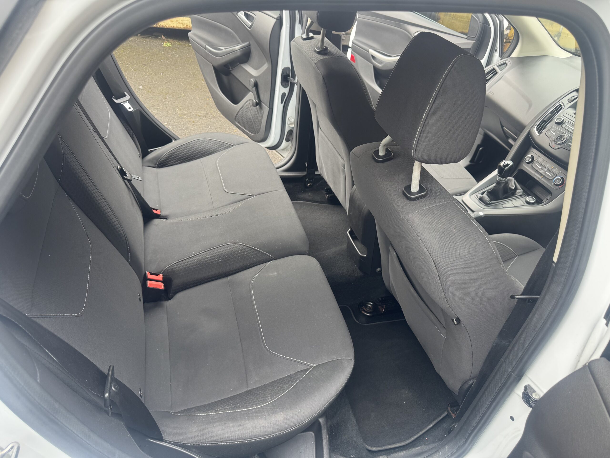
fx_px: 423
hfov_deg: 71.6
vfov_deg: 56.8
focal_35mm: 24
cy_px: 229
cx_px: 305
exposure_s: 1/121
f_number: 1.78
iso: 80
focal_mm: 6.76
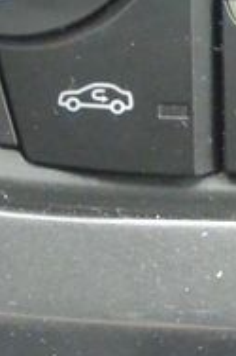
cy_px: -82
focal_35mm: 158
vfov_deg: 12.7
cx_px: 255
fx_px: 1556
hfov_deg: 8.6
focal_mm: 11
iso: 2800
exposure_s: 1/125
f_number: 3.5
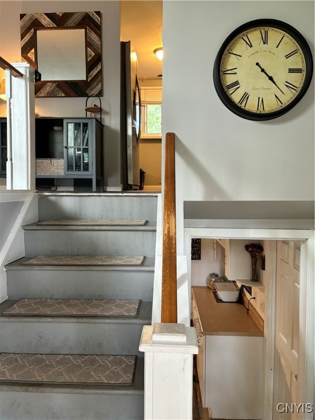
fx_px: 315
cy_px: 210
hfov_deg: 53.1
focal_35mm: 26
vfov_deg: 67.3
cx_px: 158
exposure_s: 1/60
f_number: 1.6
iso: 320
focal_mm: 5.96
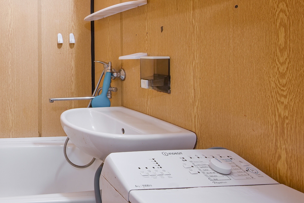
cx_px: -2
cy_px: 55
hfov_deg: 49.9
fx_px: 253
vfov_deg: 42.4
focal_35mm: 30
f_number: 11
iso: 100
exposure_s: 4
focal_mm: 14
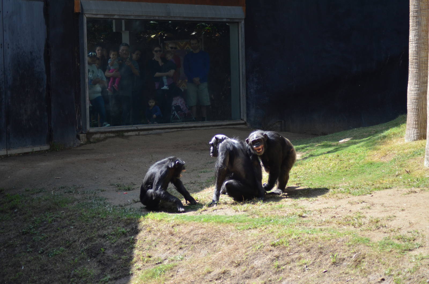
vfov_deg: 13.0
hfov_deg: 19.5
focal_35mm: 105
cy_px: 142
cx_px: 214
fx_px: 1249
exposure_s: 1/1000
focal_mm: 70
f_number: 4
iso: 400
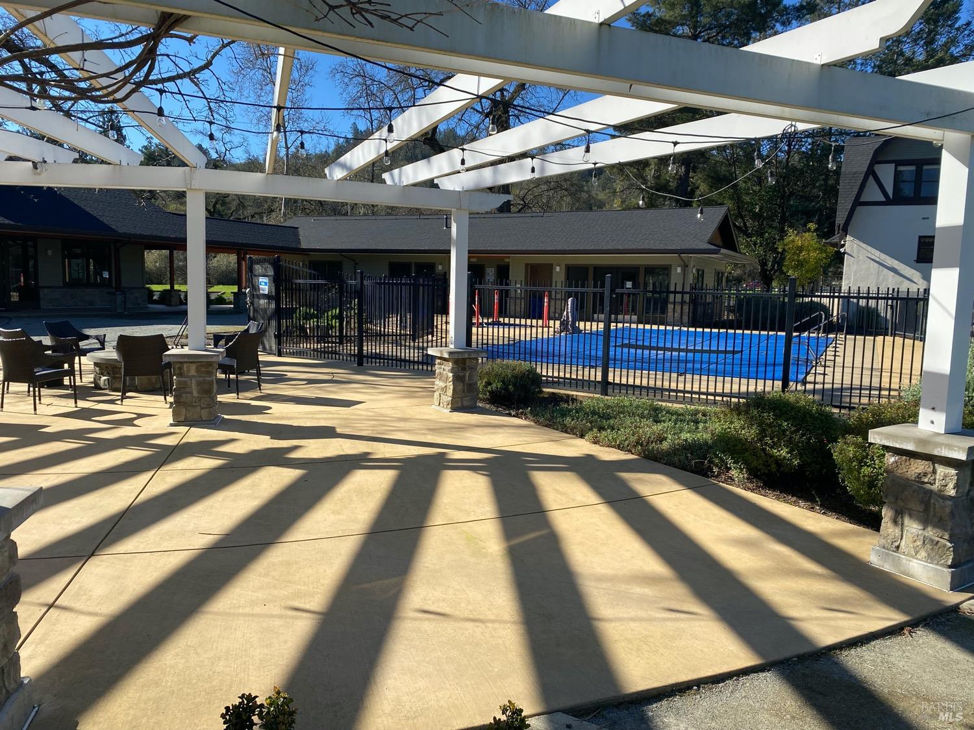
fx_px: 732
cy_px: 365
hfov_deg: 67.3
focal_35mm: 26
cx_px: 487
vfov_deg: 53.1
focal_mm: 4.25
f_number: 1.8
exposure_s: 1/2105
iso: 32
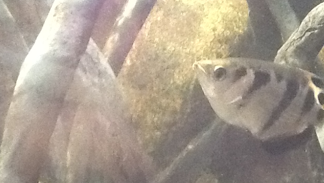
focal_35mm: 54
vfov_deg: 21.8
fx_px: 464
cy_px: 156
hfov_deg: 38.1
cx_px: 216
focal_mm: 2.03
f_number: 2.4
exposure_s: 1/15
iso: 500
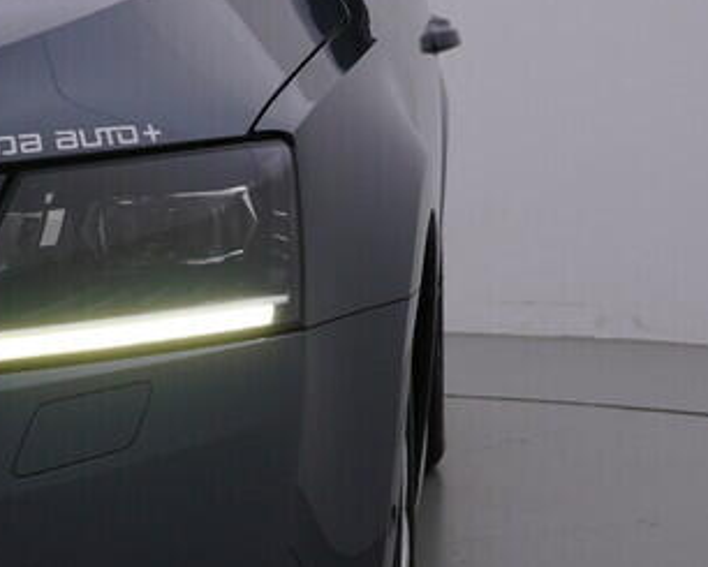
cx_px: 484
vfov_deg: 13.5
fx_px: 2369
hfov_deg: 17.0
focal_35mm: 113
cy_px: 499
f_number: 5.6
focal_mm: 24
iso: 125
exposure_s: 1/125
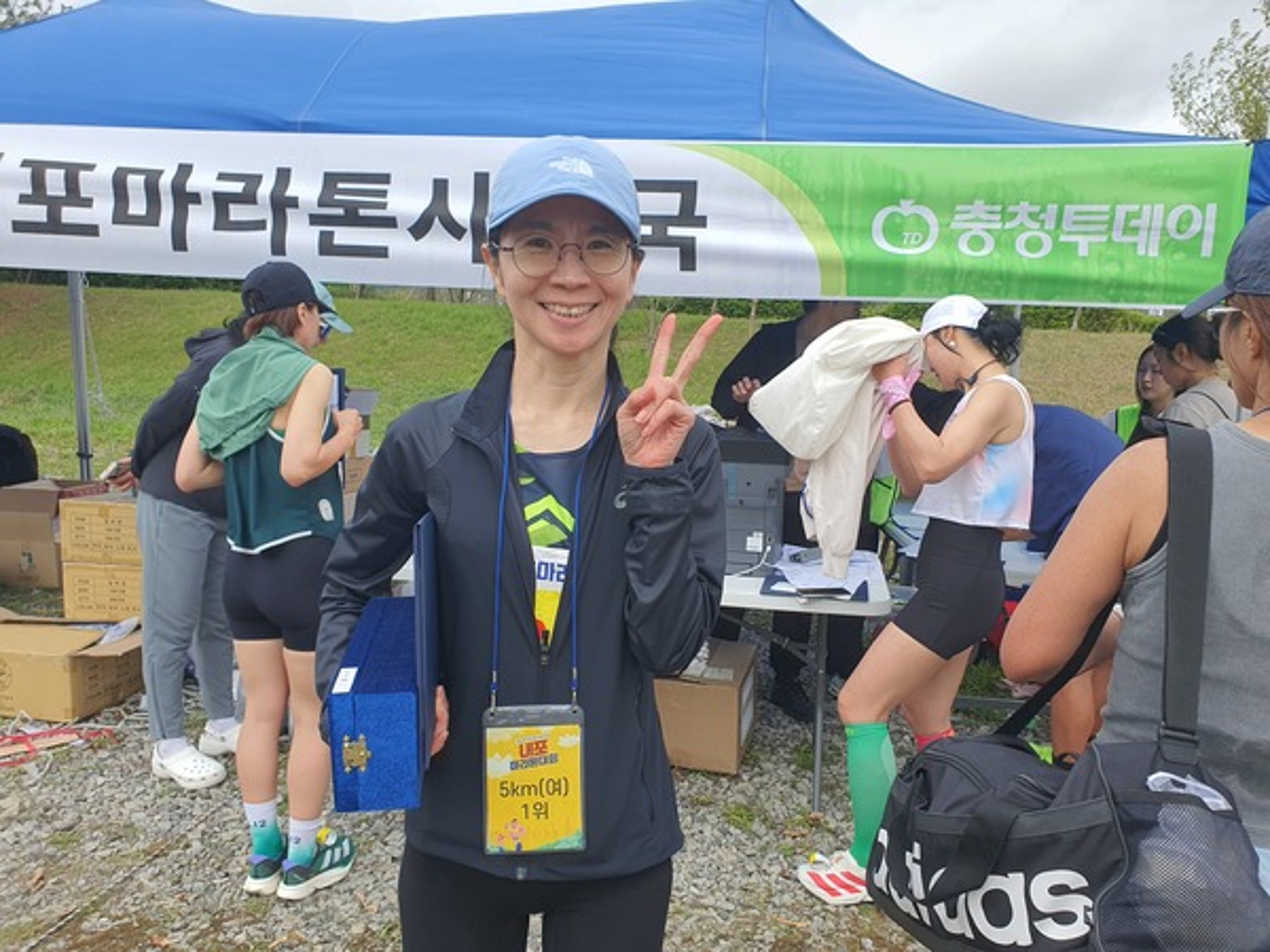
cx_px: 635
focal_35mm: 26
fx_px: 954
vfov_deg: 53.1
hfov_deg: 67.3
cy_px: 476
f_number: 2.4
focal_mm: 4.3
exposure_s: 1/1014
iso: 50
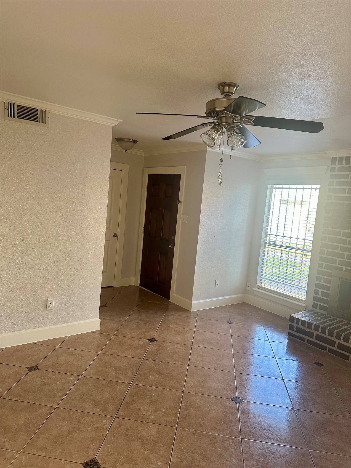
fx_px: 324
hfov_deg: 56.8
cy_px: 234
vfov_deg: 71.6
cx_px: 176
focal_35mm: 24
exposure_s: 1/121
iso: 200
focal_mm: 6.86
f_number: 1.78
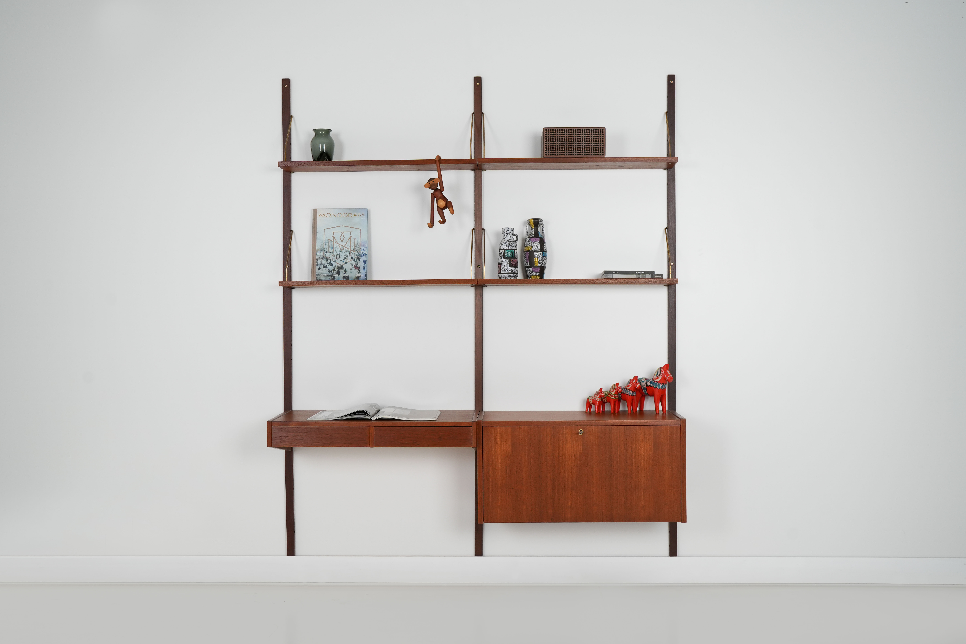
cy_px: 322
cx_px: 483
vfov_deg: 31.9
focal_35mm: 42
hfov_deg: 46.4
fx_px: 1127
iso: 500
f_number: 6.3
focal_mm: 42
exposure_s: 1/25
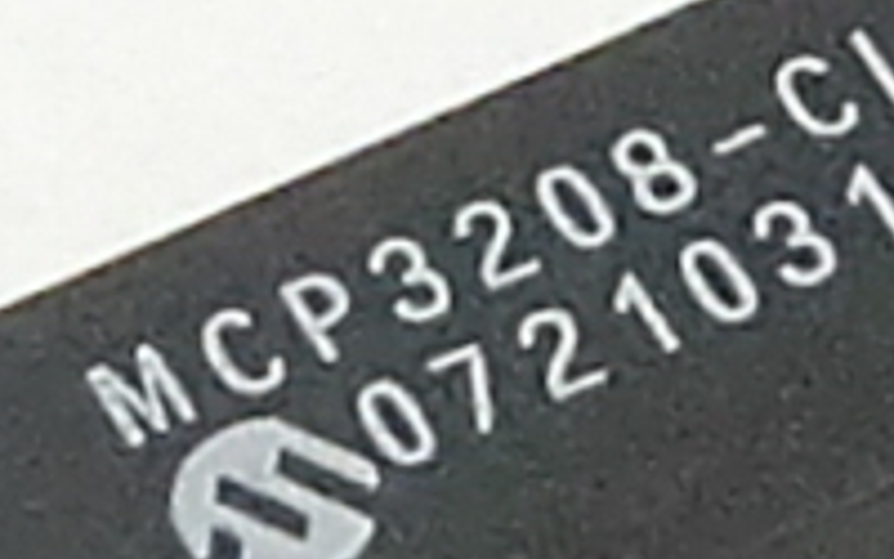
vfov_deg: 13.5
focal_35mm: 95
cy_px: 590
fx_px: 2315
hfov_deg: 21.6
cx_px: 729
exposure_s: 1/60
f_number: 2.6
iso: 320
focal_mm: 4.9
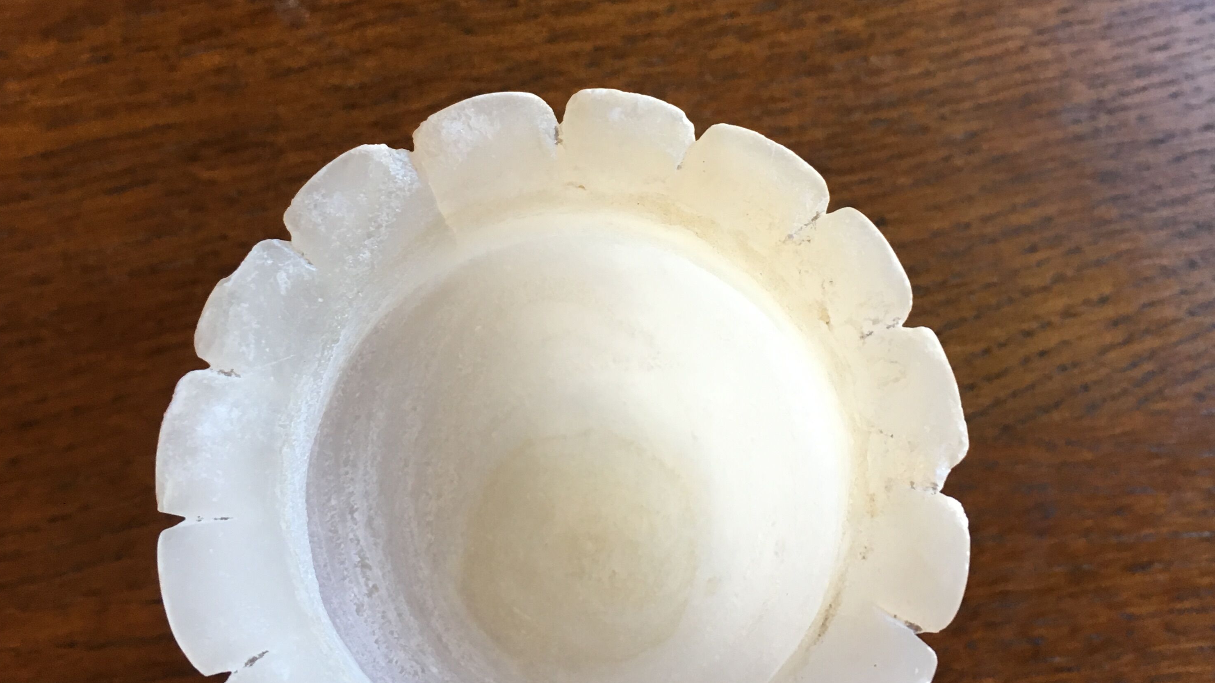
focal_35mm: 43
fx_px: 1385
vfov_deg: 27.6
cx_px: 608
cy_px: 242
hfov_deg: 47.4
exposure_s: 1/30
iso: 40
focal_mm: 4.15
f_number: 2.2
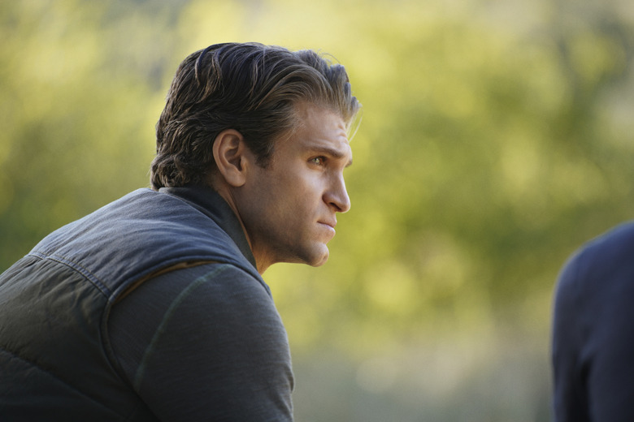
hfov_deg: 11.4
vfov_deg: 7.6
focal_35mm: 180
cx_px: 317
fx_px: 3170
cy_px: 211
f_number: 2.8
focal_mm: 180
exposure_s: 1/200
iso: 100
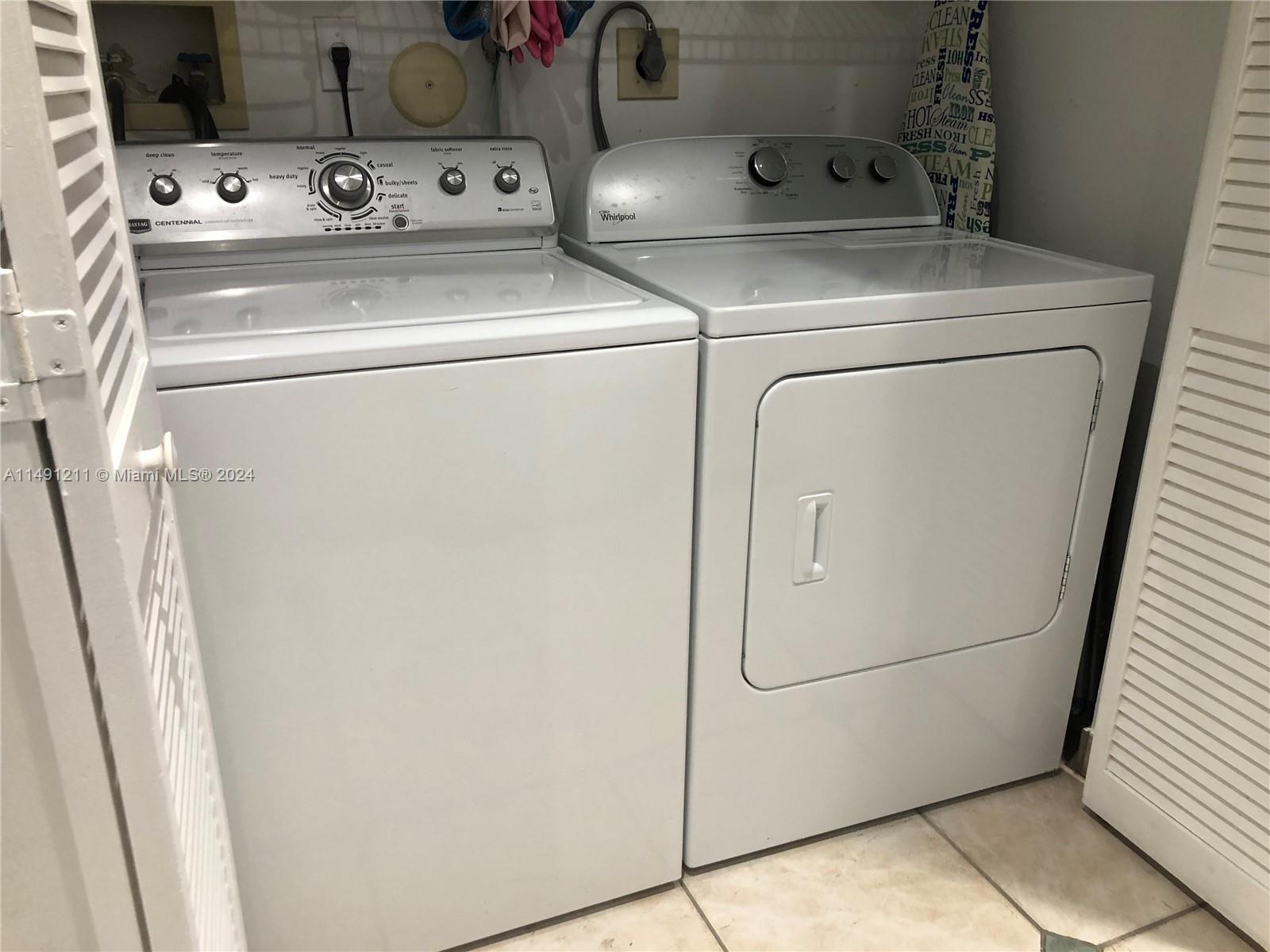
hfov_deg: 63.4
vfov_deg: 49.7
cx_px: 635
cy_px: 476
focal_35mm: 28
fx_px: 1027
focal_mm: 3.99
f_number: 1.8
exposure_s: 1/30
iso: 40
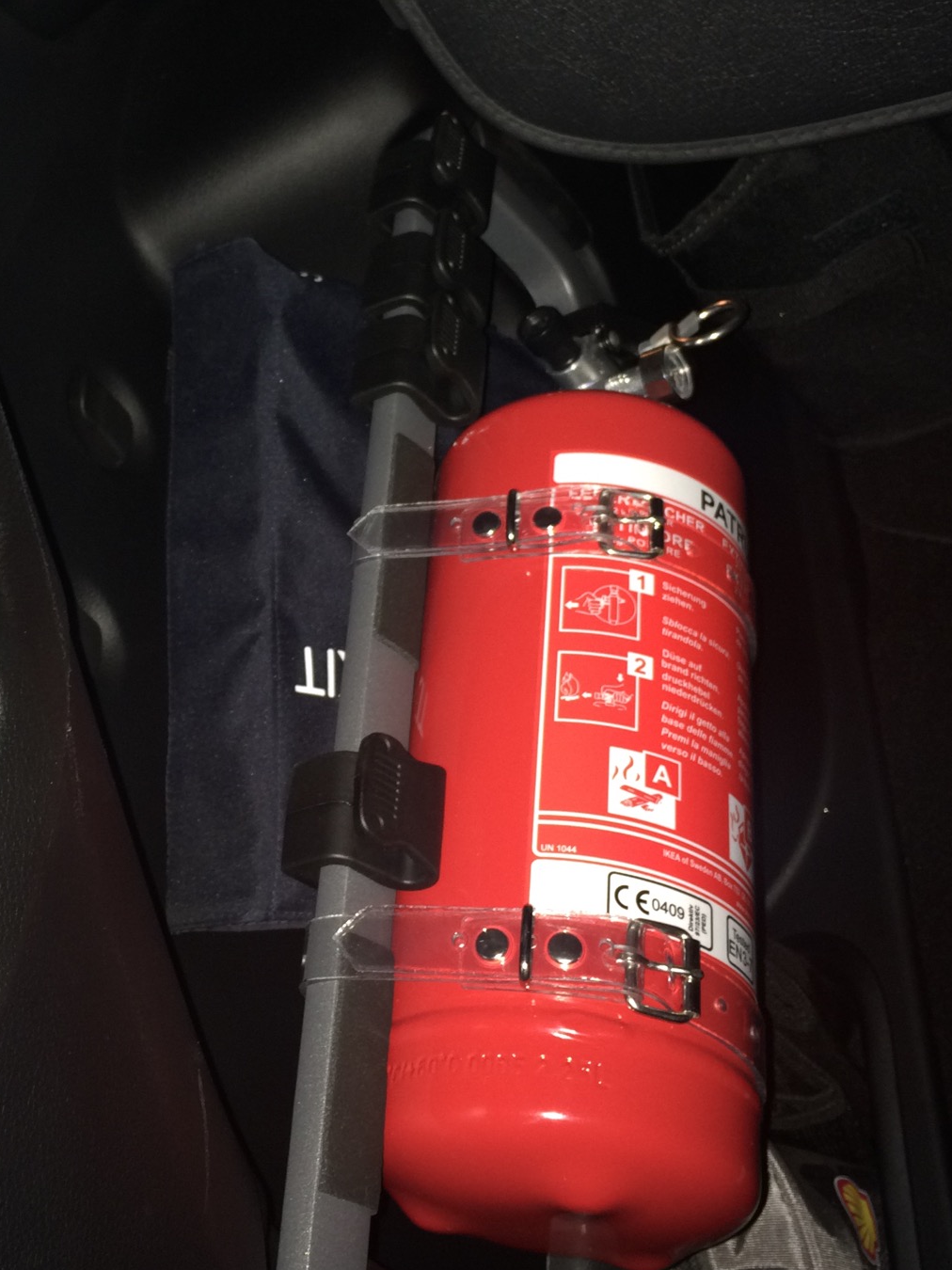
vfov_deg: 42.8
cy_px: 511
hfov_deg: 32.3
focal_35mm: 44
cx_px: 244
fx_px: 1614
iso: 100
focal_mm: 4.15
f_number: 2.2
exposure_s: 1/17
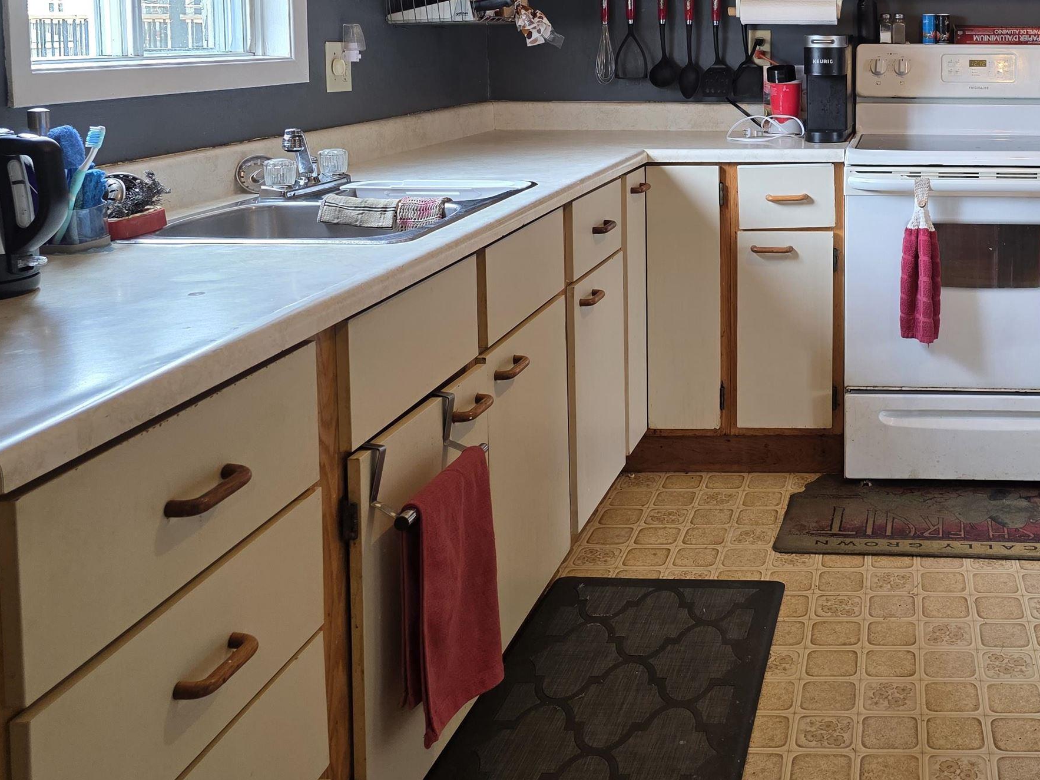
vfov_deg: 34.7
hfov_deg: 43.7
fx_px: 1202
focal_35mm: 40
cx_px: 883
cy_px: 141
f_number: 1.7
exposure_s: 1/120
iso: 160
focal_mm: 6.3
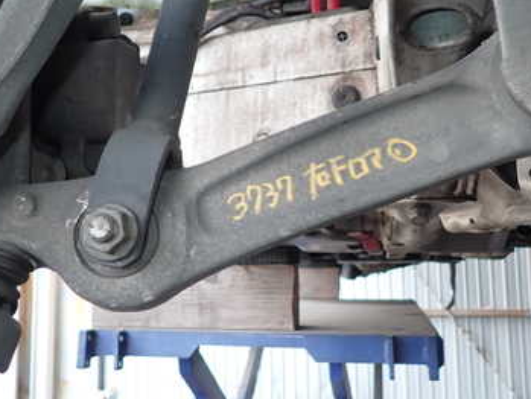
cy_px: 169
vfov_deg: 33.6
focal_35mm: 43
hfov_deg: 43.8
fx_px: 660
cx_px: 240
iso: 100
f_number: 2
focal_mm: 4.5
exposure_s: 1/125
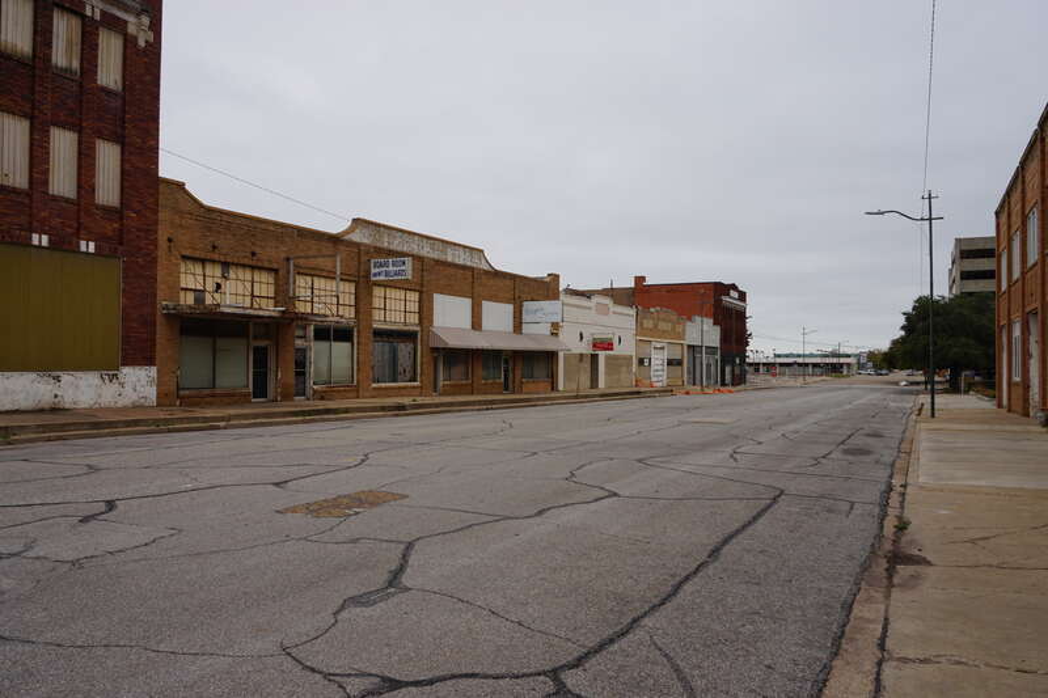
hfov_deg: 64.6
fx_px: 829
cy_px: 349
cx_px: 524
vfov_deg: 45.7
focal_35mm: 28
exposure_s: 1/100
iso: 100
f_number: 9
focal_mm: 19
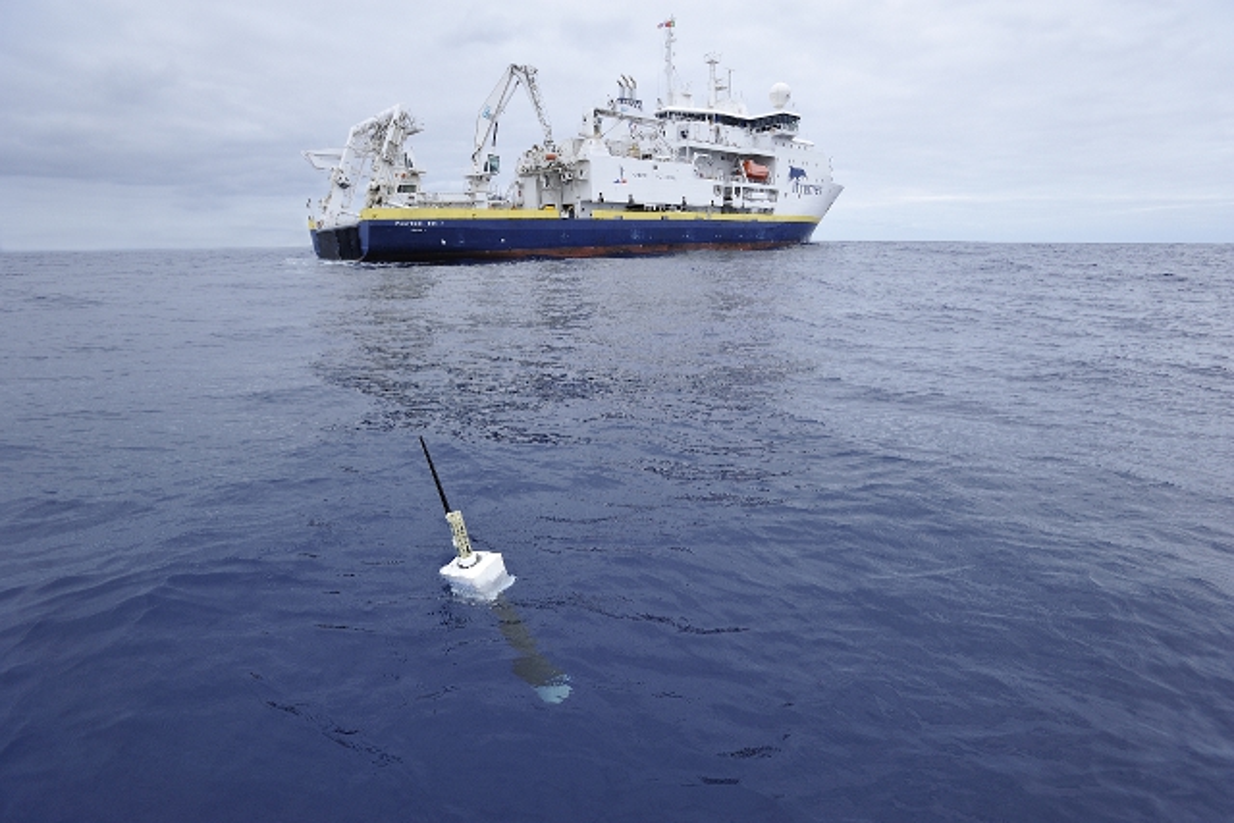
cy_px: 412
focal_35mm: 17
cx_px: 617
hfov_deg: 93.3
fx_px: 583
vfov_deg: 70.5
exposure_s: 1/320
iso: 320
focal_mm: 17
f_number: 5
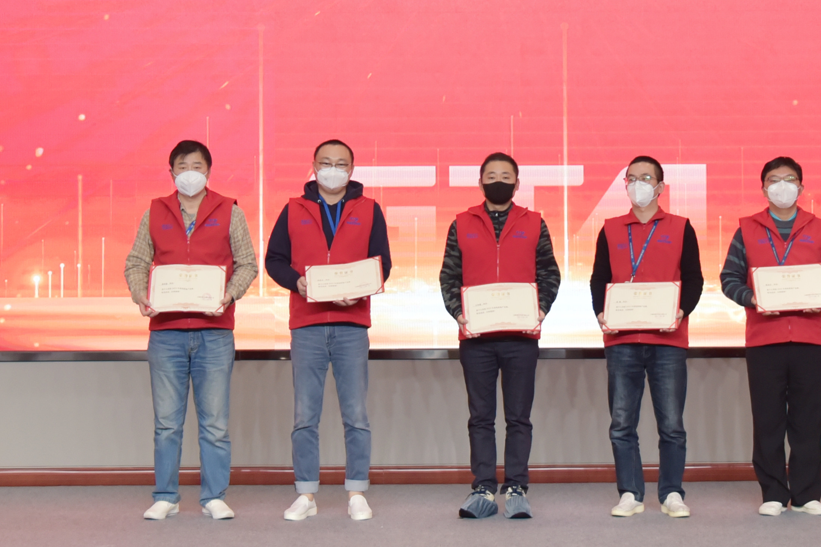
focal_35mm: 74
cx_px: 488
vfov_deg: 18.1
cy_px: 60
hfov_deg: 27.3
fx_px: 1688
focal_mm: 35
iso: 1000
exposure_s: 1/125
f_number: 4
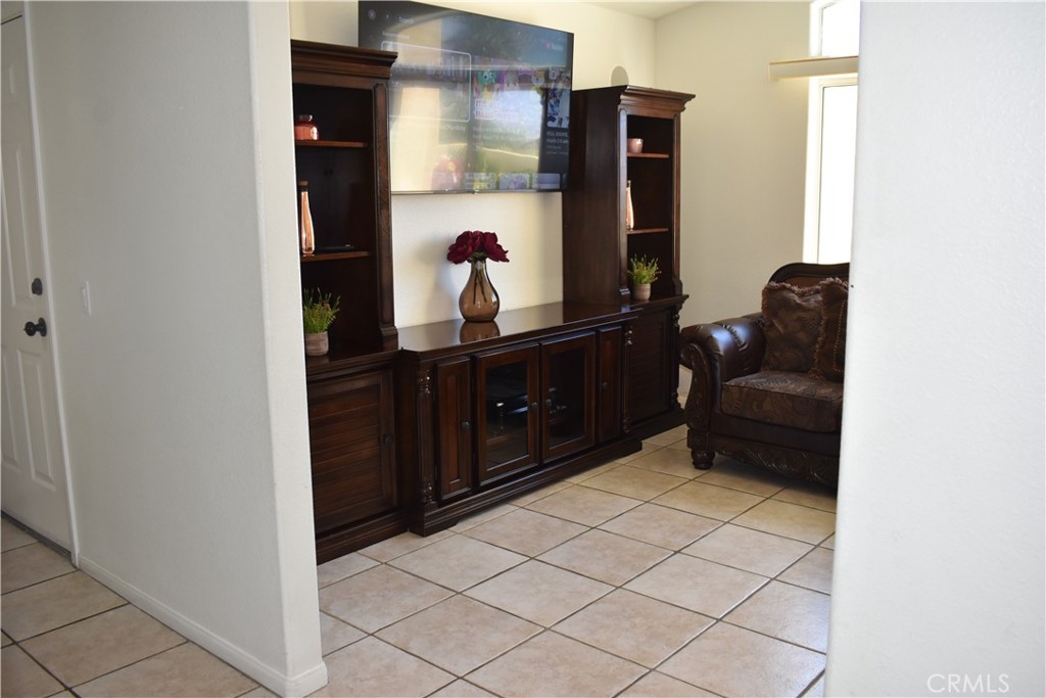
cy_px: 349
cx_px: 523
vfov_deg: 43.6
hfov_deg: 61.9
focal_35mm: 30
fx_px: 872
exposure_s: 1/125
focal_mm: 20
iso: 720
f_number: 5.6
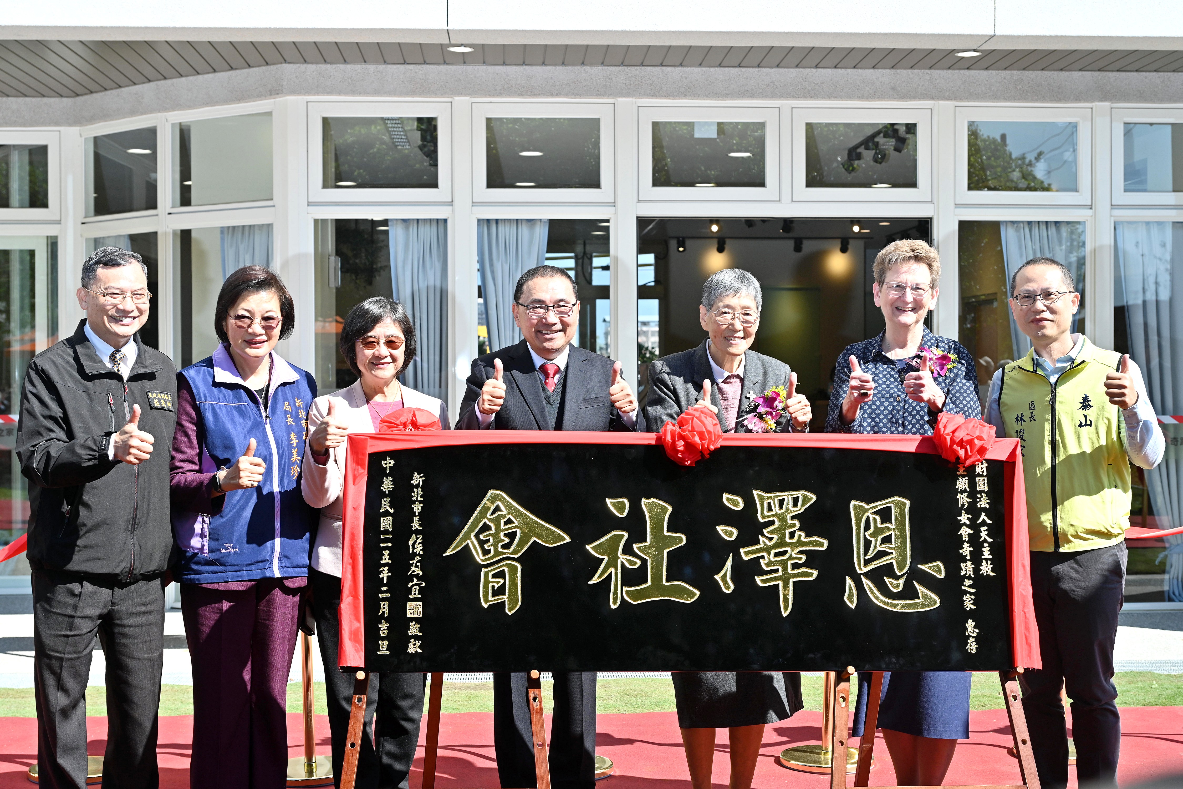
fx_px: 1643
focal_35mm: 50
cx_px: 592
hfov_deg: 39.6
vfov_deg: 27.0
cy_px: 394
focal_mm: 50
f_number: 5
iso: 180
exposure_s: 1/640
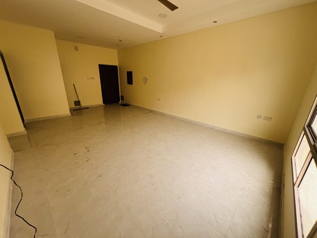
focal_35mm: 13
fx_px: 119
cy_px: 119
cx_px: 158
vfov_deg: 89.9
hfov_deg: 106.2
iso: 125
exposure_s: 1/99
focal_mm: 1.57
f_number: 1.8
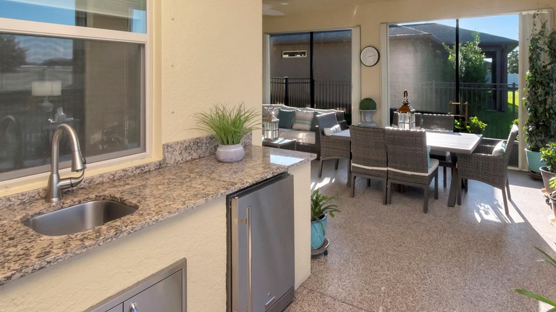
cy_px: 80
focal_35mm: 21
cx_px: 327
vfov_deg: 51.4
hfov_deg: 83.1
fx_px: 310
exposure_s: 1/200
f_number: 18
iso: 1000
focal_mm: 10
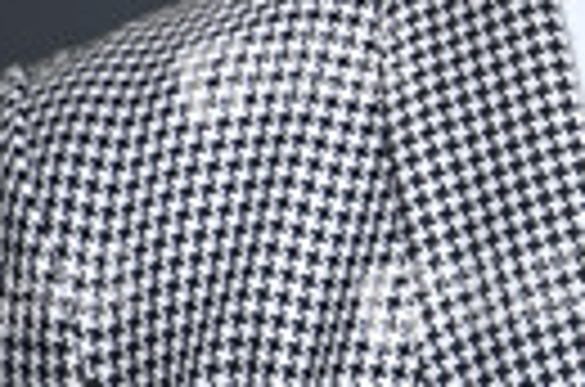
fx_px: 16907
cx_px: 803
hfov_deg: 2.0
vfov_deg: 1.3
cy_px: -266
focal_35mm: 1043
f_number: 5.6
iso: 1000
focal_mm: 300
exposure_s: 1/250
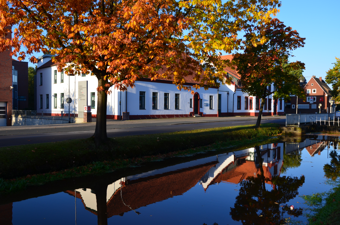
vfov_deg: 41.5
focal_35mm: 32
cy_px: 112
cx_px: 170
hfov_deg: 59.6
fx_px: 297
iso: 200
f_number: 7.1
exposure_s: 1/200
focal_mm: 21
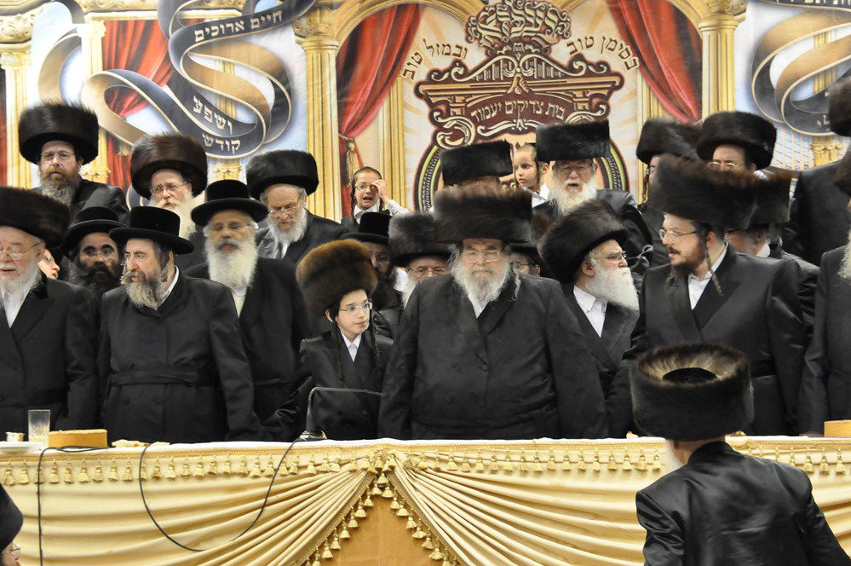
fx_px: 2302
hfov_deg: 20.9
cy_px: 283
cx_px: 426
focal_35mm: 98
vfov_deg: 14.0
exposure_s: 1/40
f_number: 5.3
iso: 2500
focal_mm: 65
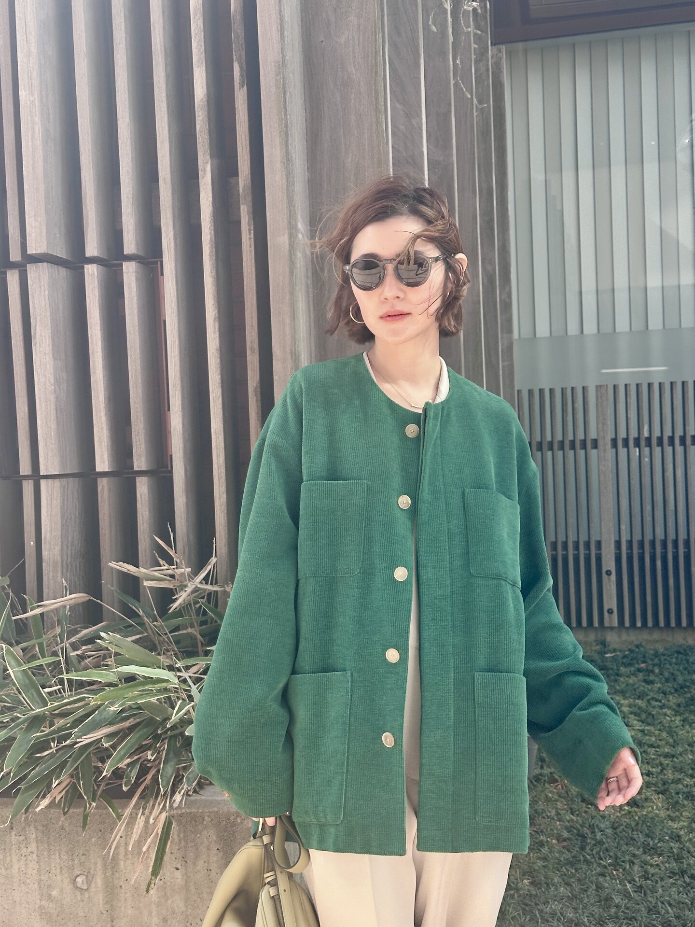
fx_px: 1285
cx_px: 348
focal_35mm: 48
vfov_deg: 39.7
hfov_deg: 30.3
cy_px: 464
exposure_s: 1/745
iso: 64
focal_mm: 6.86
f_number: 1.78
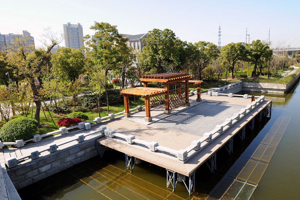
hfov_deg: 73.8
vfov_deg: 53.1
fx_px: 200
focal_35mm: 24
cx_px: 150
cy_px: 100
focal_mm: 24
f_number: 13
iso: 200
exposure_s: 1/60
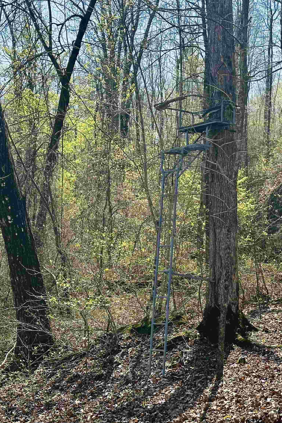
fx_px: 787
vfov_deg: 30.1
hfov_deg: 20.1
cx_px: 232
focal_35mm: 67
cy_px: 212
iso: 64
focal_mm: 6.86
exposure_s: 1/1323
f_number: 1.78
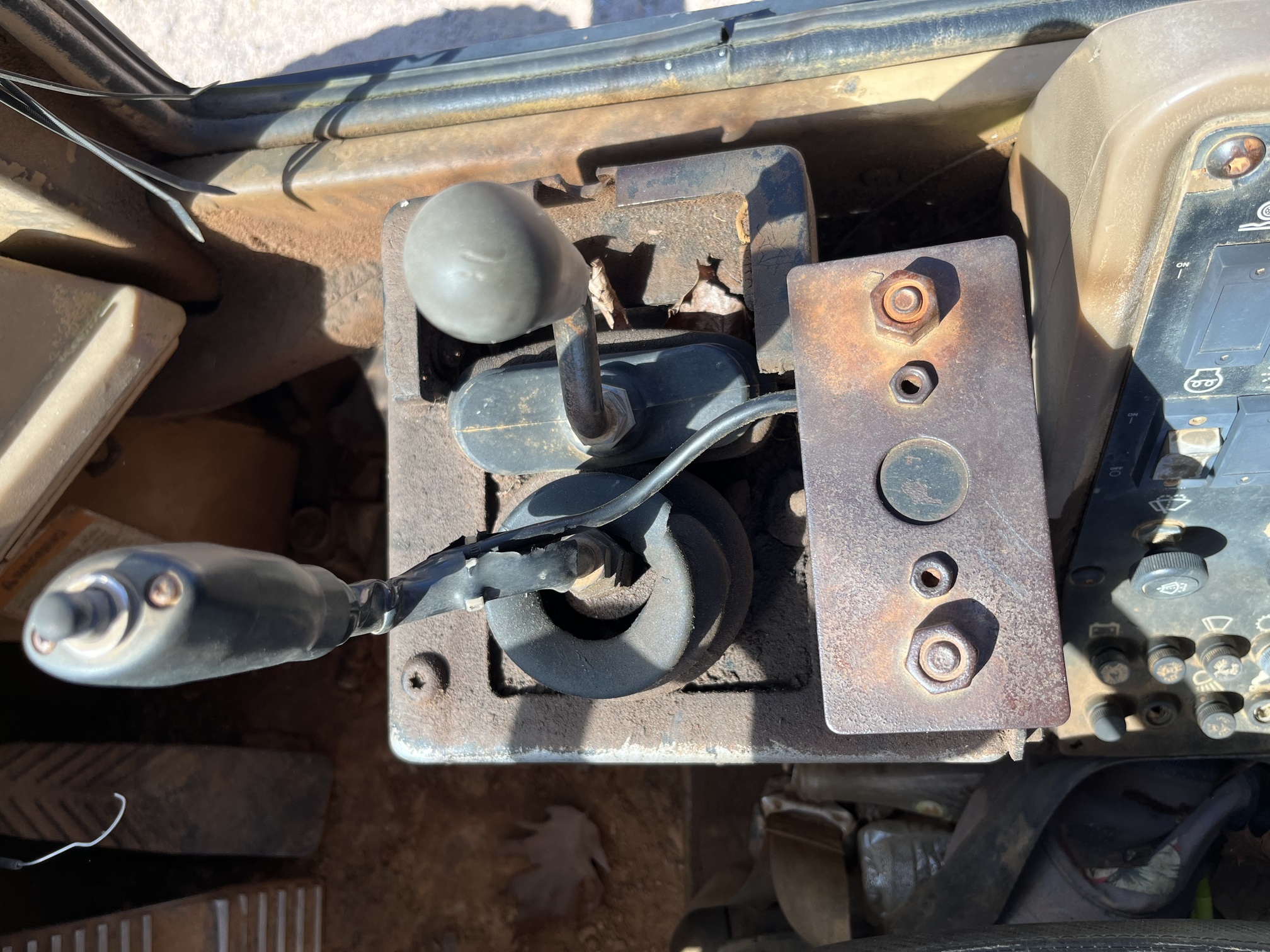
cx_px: 635
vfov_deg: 53.1
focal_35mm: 26
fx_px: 954
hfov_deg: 67.3
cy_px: 476
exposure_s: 1/563
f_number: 1.6
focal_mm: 5.1
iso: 50
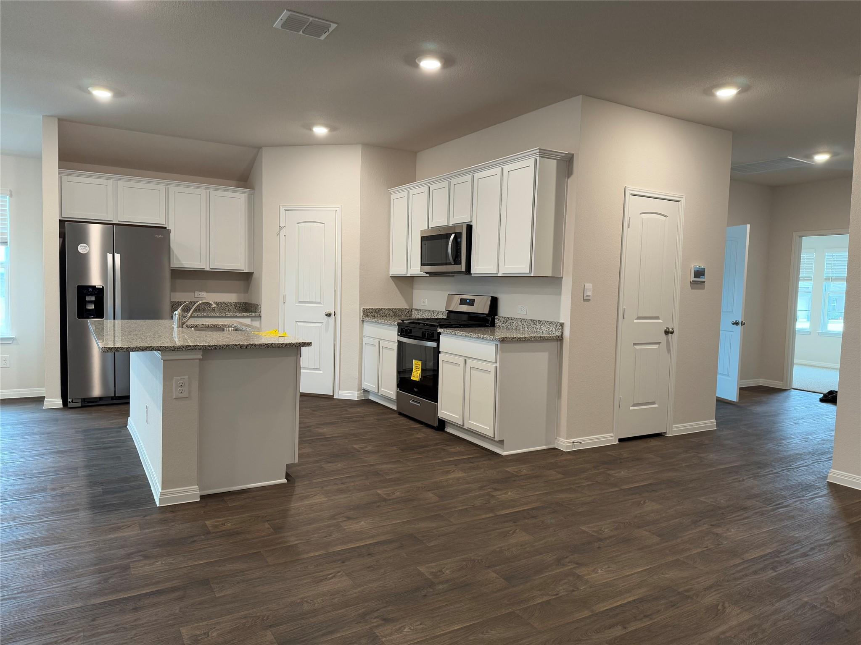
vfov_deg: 56.8
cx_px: 430
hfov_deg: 71.6
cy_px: 322
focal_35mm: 24
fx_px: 597
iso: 200
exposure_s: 1/60
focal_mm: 6.76
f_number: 1.78
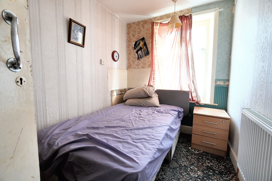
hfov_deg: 100.4
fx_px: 113
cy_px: 90
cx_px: 136
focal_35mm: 15
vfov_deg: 77.3
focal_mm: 10
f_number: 6.3
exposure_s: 1/30
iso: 640
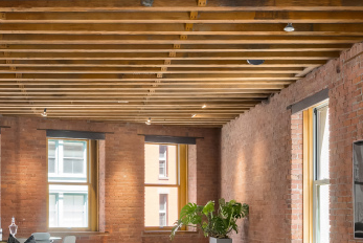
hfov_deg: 34.7
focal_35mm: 56
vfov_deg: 23.6
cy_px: 222
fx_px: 565
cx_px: 83
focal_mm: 17
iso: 500
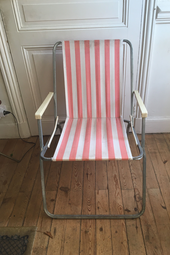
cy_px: 127
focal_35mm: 31
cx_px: 96
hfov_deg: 42.2
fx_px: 220
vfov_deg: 60.3
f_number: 2.2
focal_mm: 4.15
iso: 25
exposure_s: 1/33
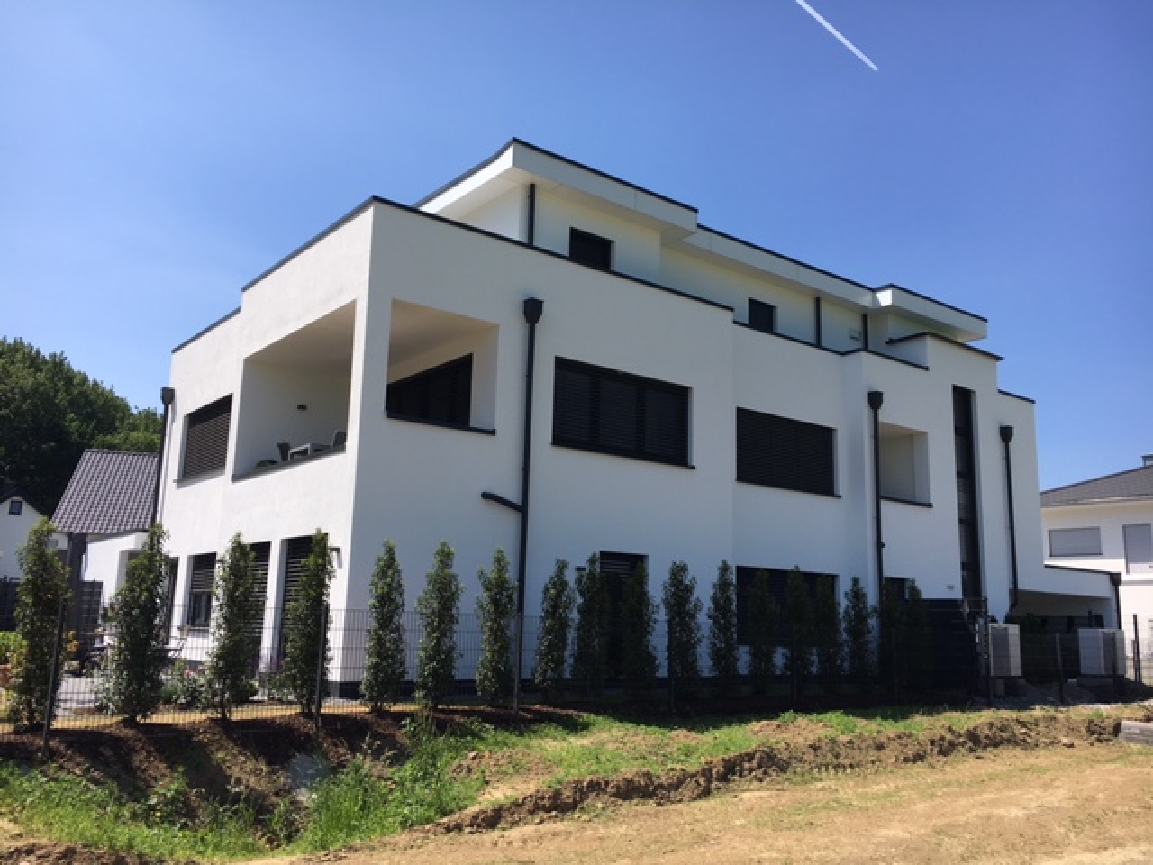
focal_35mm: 29
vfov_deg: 48.2
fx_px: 966
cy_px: 432
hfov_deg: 61.7
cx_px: 576
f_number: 2.2
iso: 25
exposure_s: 1/1748
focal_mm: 4.15
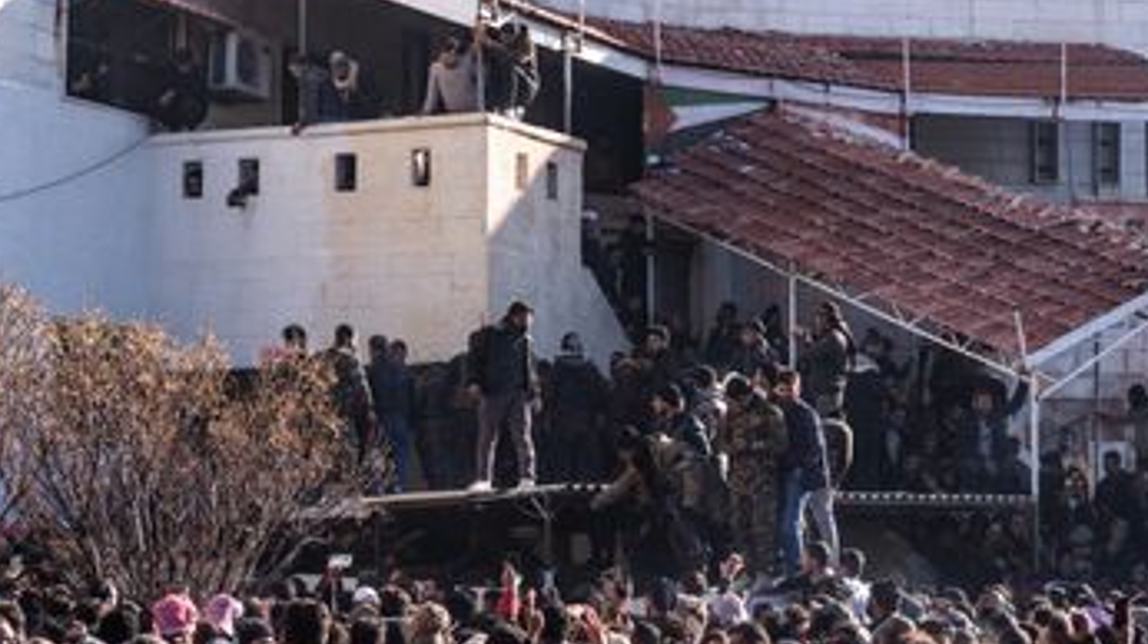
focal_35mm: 85
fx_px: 2585
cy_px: 355
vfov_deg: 14.2
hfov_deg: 25.0
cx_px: 508
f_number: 3.2
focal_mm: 70
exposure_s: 1/1600
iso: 160
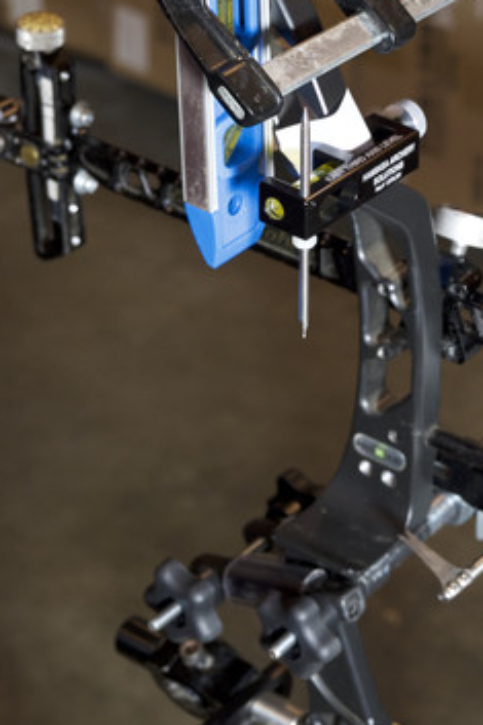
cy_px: 119
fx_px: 2236
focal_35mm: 111
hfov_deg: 12.3
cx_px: 385
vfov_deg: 18.2
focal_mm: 32.9
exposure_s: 1/20
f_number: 3.6
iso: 800
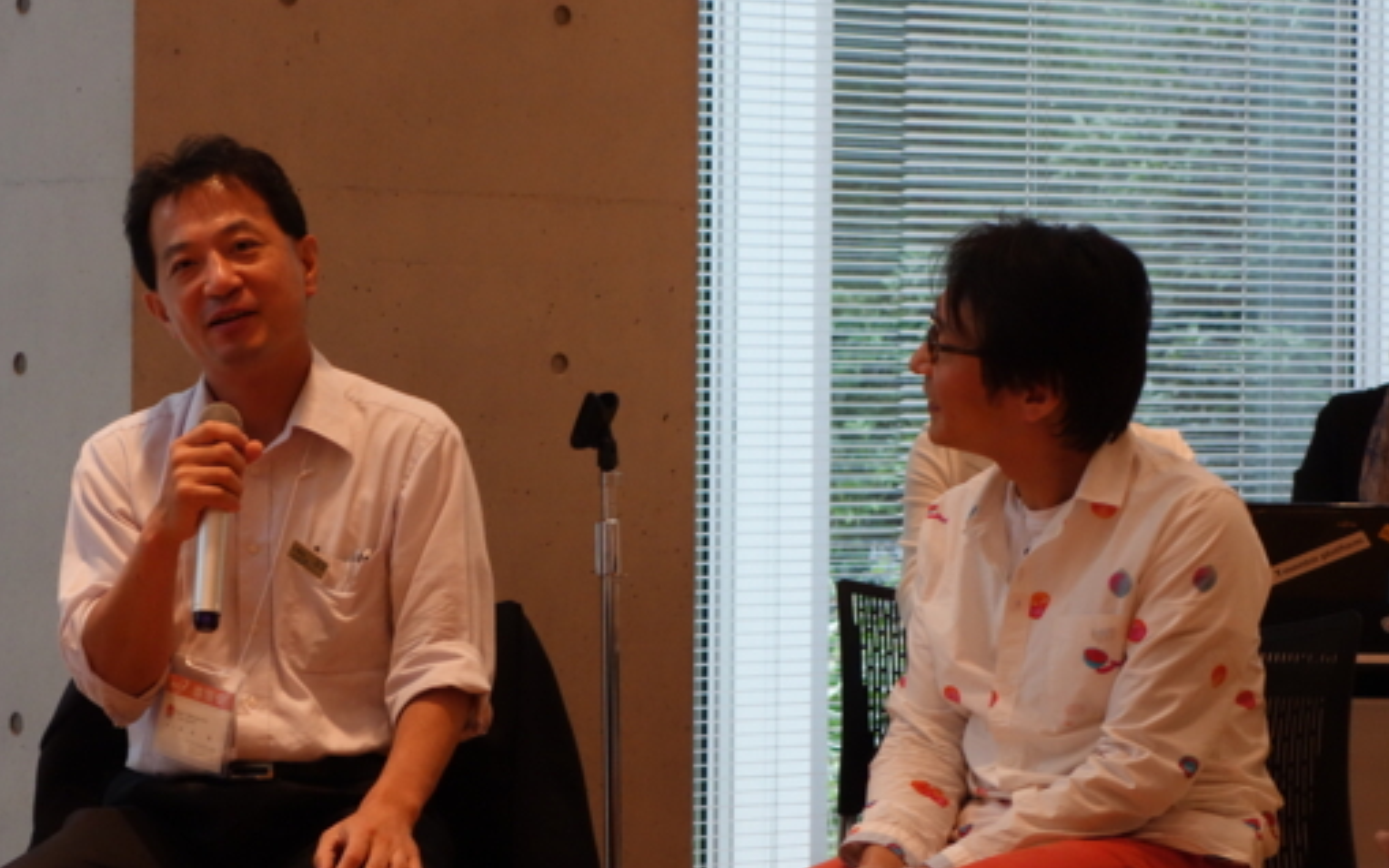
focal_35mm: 157
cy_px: 444
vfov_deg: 8.4
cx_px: 442
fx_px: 5943
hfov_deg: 13.3
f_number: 4.9
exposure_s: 1/80
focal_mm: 36.58
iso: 800
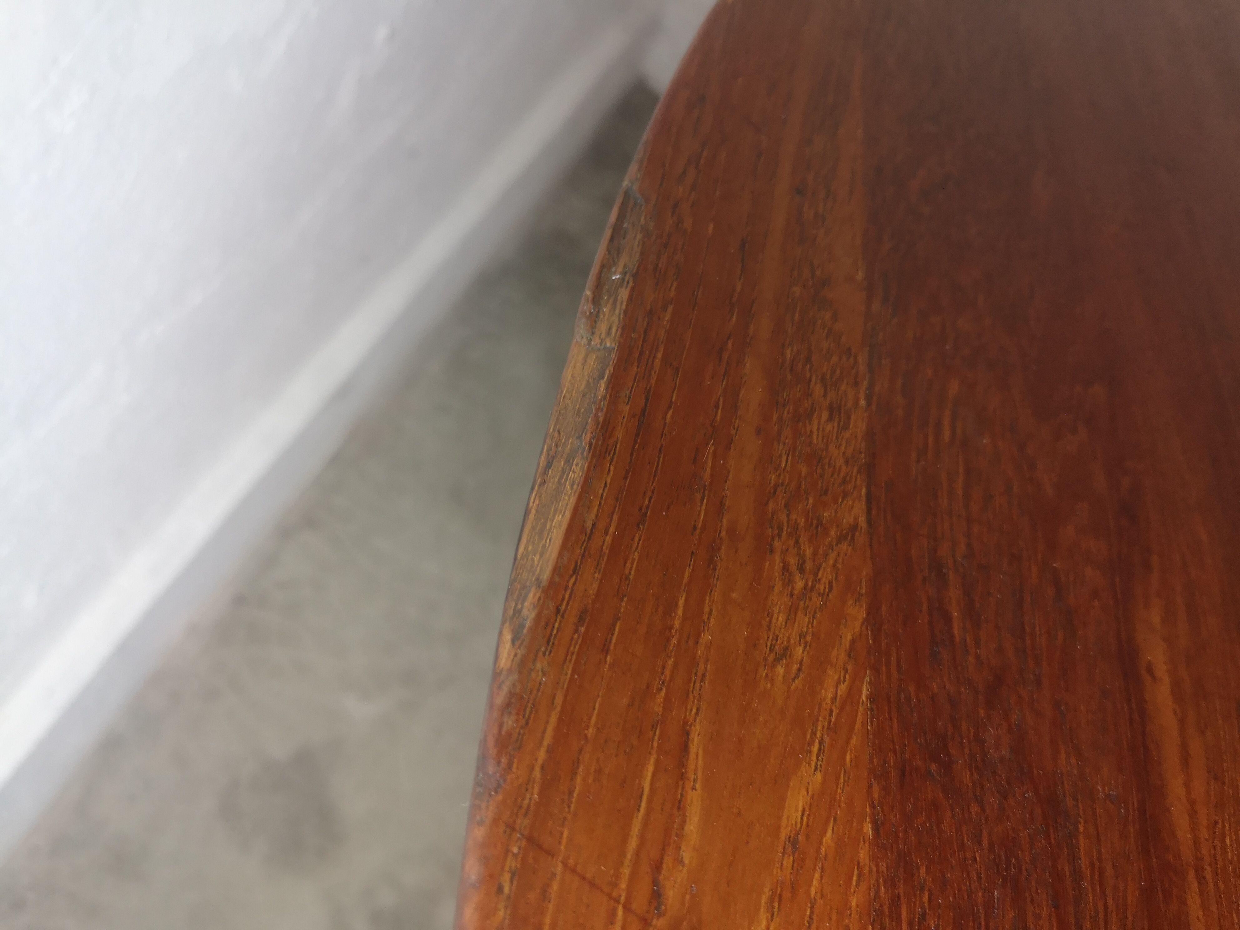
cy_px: 465
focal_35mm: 27
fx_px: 967
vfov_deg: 51.4
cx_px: 620
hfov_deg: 65.3
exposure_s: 1/33.3
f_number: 1.8
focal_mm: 3.95
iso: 200
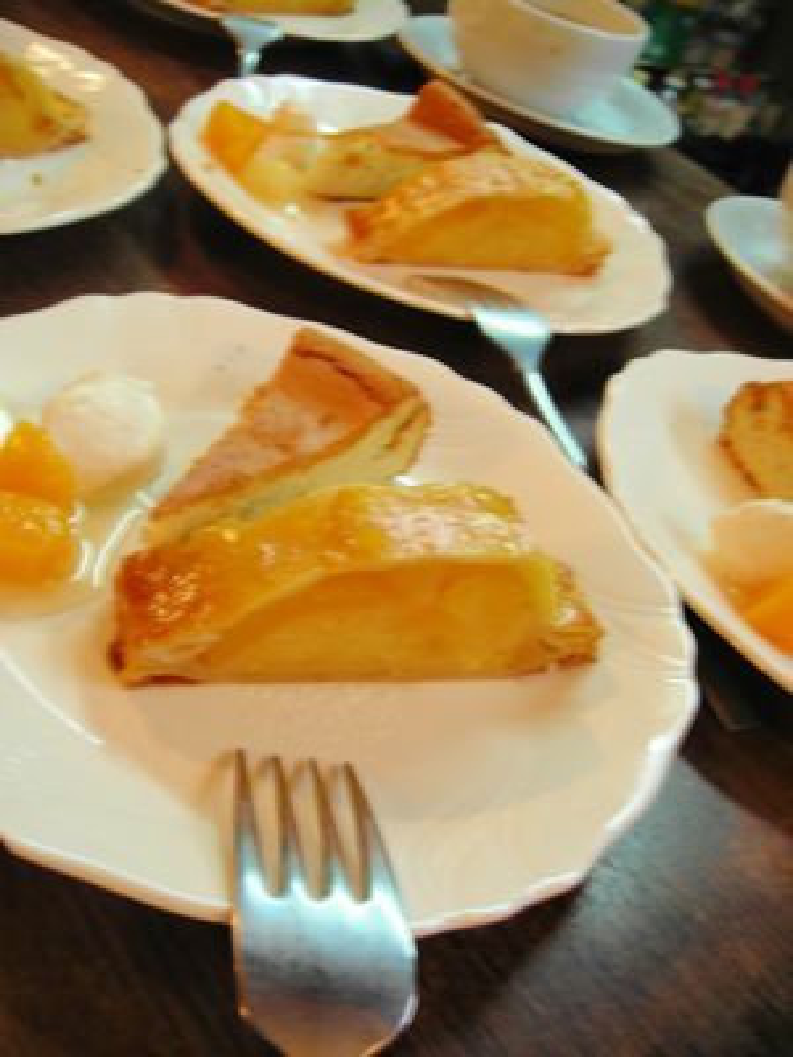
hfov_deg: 37.7
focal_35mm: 38
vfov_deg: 49.0
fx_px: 1161
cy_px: 528
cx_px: 396
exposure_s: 1/5.9
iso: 50
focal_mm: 6.3
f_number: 3.2
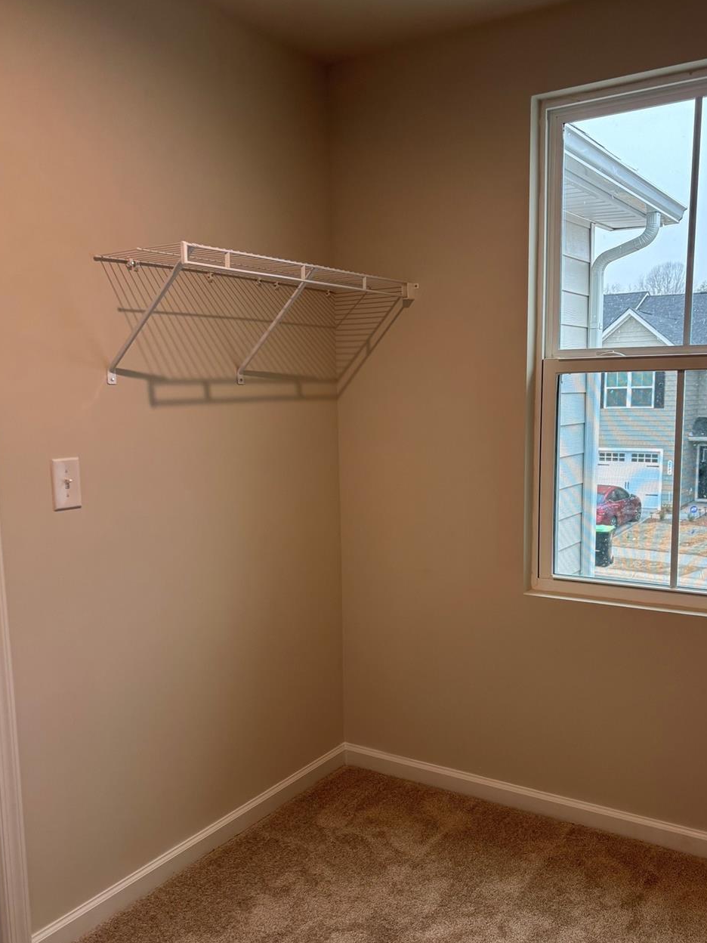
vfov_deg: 56.6
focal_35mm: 32
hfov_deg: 44.1
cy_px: 537
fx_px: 871
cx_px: 391
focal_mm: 5.96
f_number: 1.6
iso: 125
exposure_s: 1/120
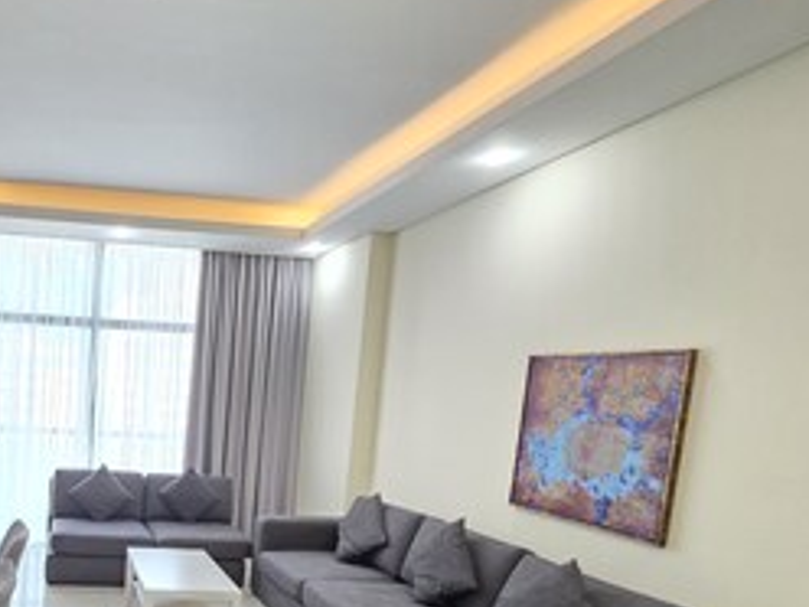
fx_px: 561
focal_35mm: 24
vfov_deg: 54.1
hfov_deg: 62.1
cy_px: 459
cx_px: 106
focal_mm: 2.2
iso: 200
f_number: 1.9
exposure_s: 1/50
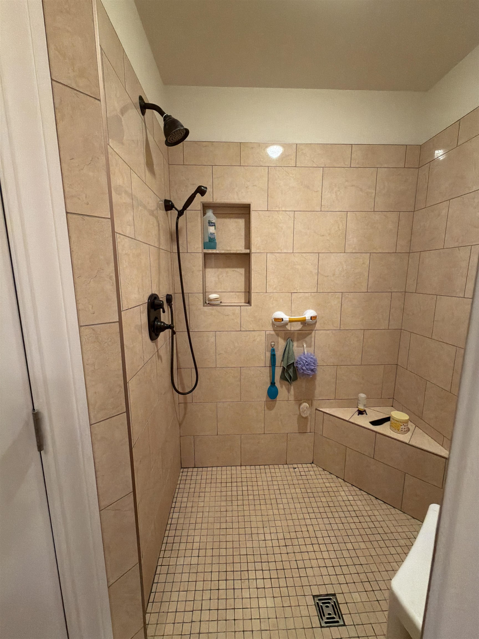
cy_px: 320
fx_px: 258
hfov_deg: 85.7
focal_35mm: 14
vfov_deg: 102.1
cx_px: 240
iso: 500
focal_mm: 2.22
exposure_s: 1/60
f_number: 2.2
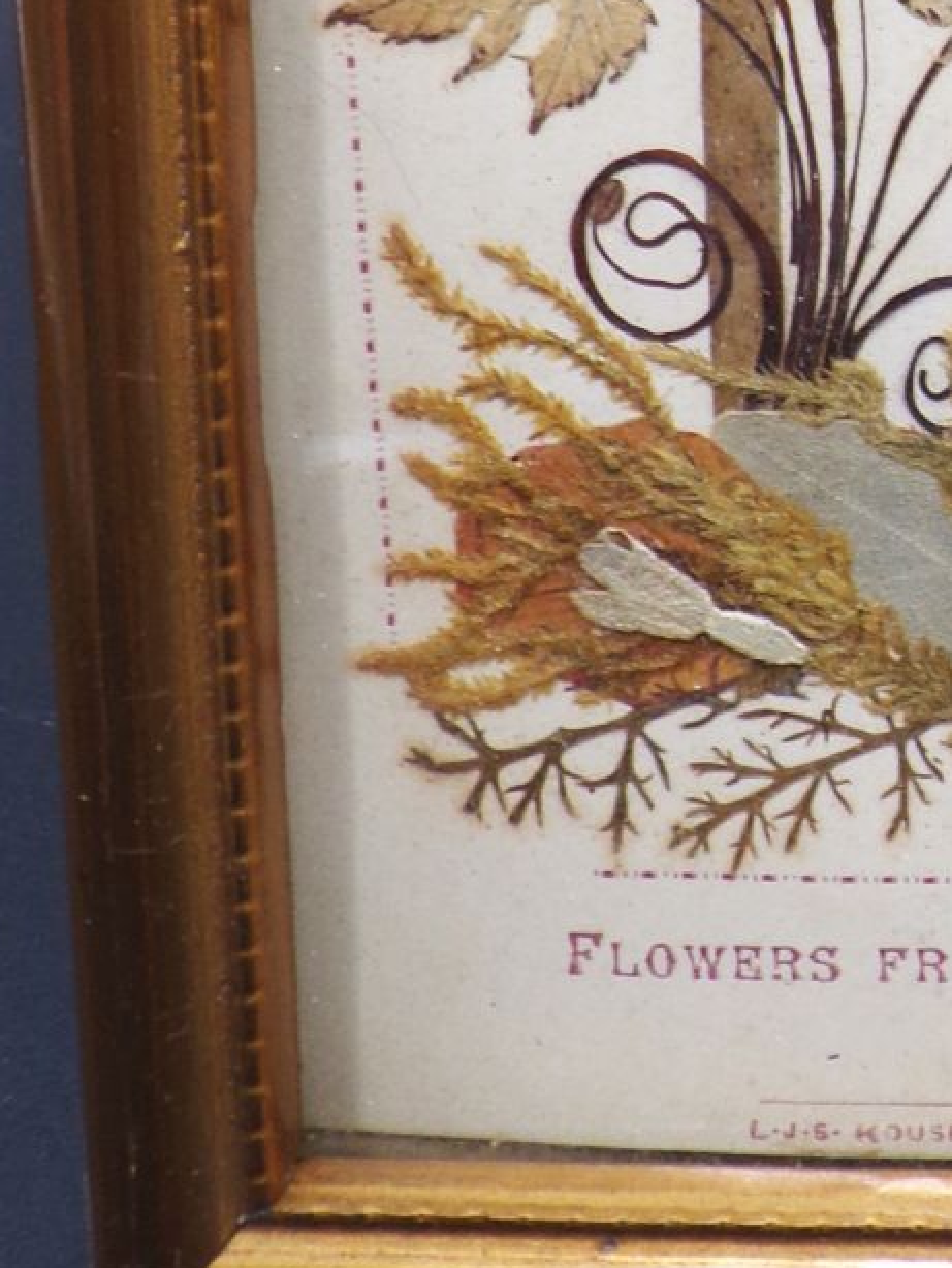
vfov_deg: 25.3
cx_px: 1394
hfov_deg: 18.3
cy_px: -88
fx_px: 2638
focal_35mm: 72
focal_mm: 4.3
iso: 100
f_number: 3
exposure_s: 1/38
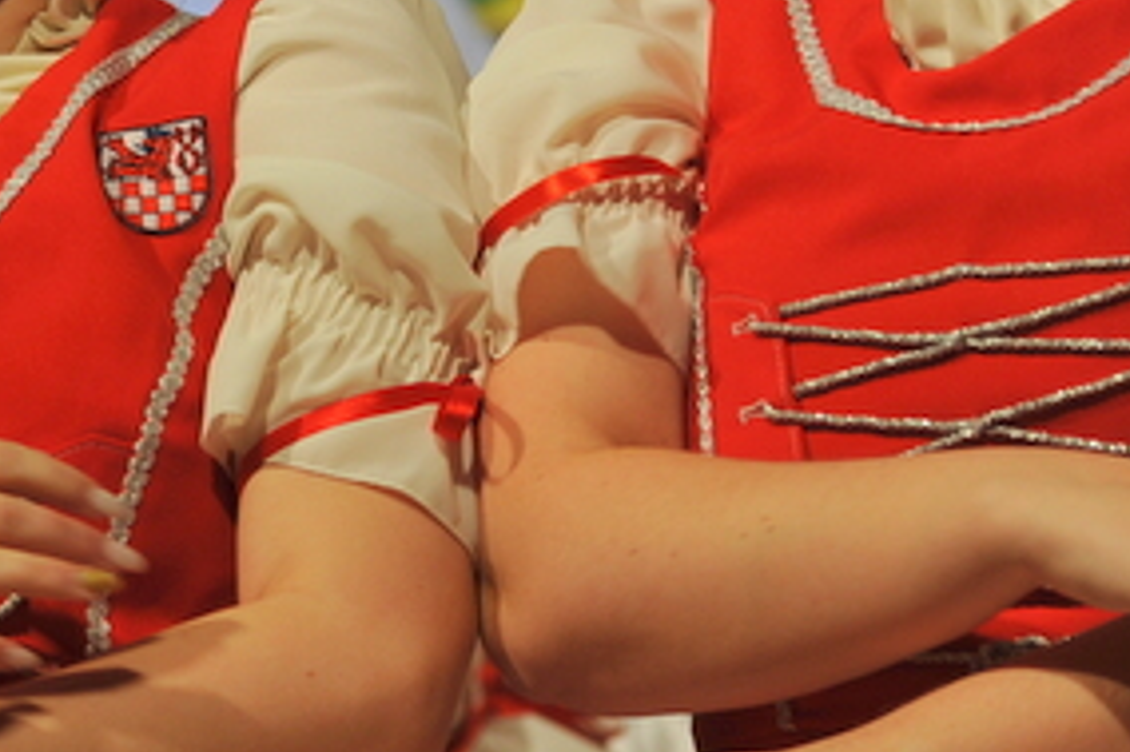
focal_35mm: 344
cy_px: 199
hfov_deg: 6.0
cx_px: 135
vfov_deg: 4.0
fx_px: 10791
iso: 400
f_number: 4
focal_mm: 122
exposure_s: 1/320
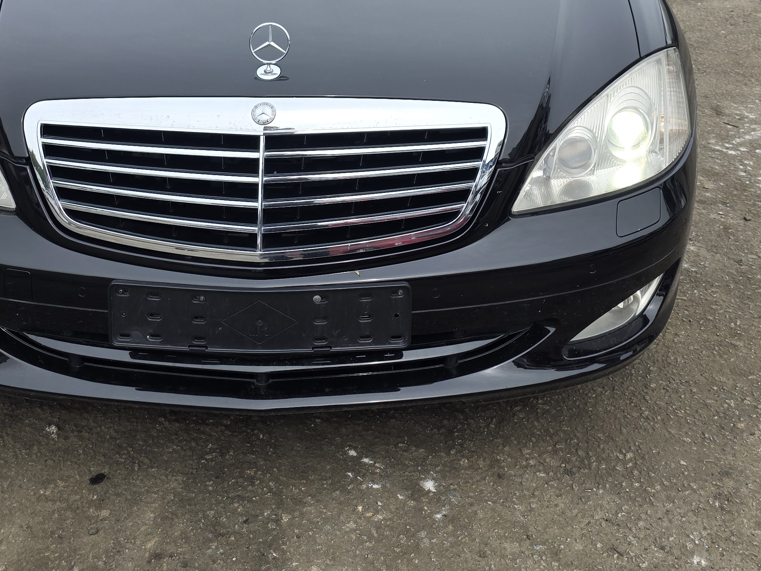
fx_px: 1055
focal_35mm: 48
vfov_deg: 28.1
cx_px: 384
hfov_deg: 39.7
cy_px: -21
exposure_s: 1/2890
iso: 80
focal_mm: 6.3
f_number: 1.7
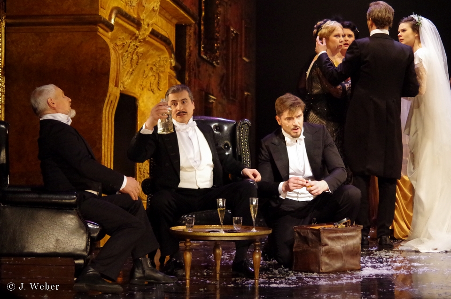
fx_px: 1963
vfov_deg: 8.7
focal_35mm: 157
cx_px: 226
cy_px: 150
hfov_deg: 13.1
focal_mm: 105
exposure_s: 1/200
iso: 6400
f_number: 4.5
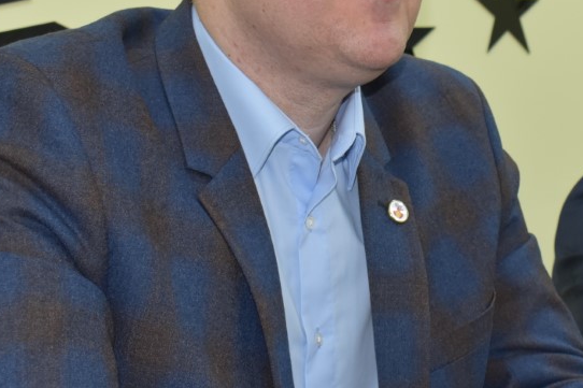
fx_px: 1393
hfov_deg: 23.4
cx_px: 433
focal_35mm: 86
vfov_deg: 15.9
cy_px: 148
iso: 800
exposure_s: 1/100
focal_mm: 27
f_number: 5
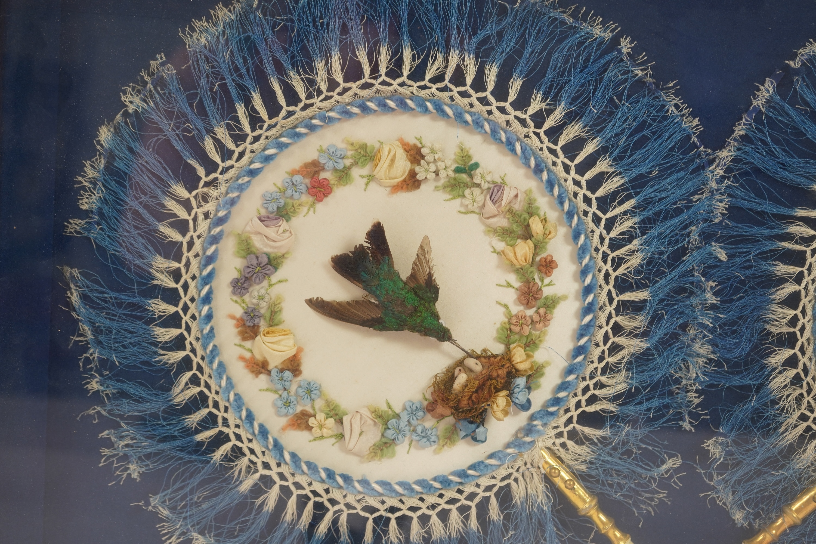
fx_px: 1088
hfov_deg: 41.1
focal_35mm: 48
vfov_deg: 28.1
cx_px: 408
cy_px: 272
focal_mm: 48
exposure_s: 1/60
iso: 640
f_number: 4.5
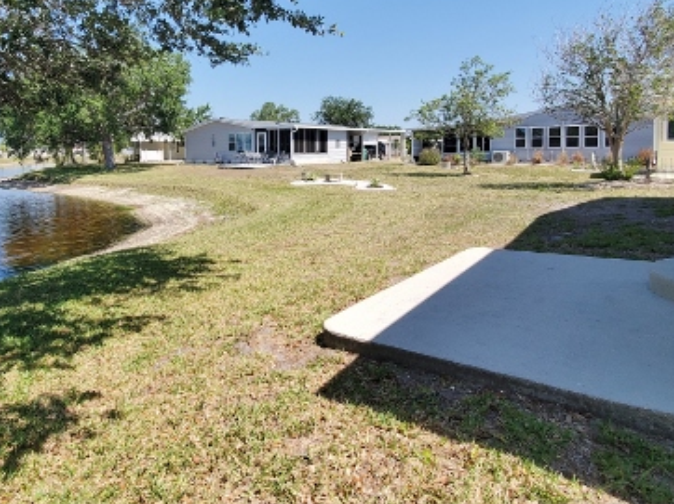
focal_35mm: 23
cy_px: 173
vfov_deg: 57.7
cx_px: 263
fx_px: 448
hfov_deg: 73.0
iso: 50
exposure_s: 1/942
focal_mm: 1.8
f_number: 2.2
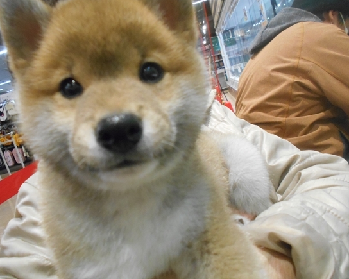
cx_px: 175
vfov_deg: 51.5
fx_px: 289
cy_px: 137
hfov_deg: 62.2
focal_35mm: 28
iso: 800
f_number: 3.2
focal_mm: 4.6
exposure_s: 1/125
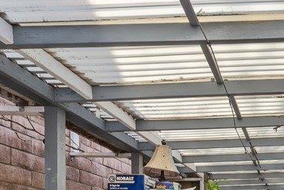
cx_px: 288
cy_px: 238
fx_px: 300
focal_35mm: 38
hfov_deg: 43.1
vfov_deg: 29.4
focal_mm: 15
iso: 200
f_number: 9
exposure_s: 1/50
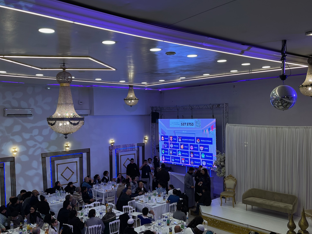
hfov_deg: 52.6
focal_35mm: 35
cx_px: 157
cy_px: 127
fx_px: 315
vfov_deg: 40.7
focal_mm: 5.1
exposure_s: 1/100
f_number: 1.6
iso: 32
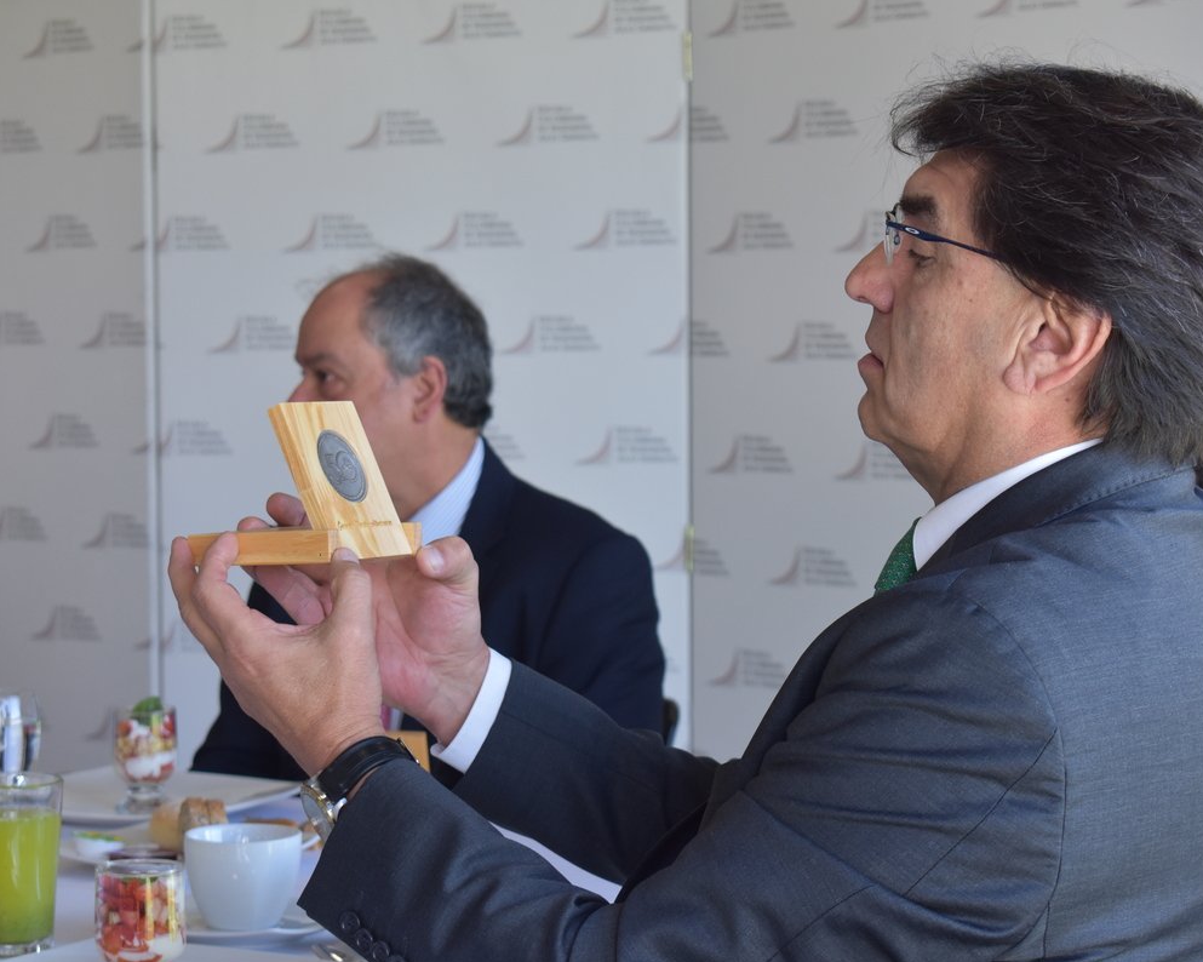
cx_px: 531
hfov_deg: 20.5
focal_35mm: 94
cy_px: 482
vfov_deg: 16.4
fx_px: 3331
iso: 800
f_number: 6.3
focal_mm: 55
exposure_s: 1/160
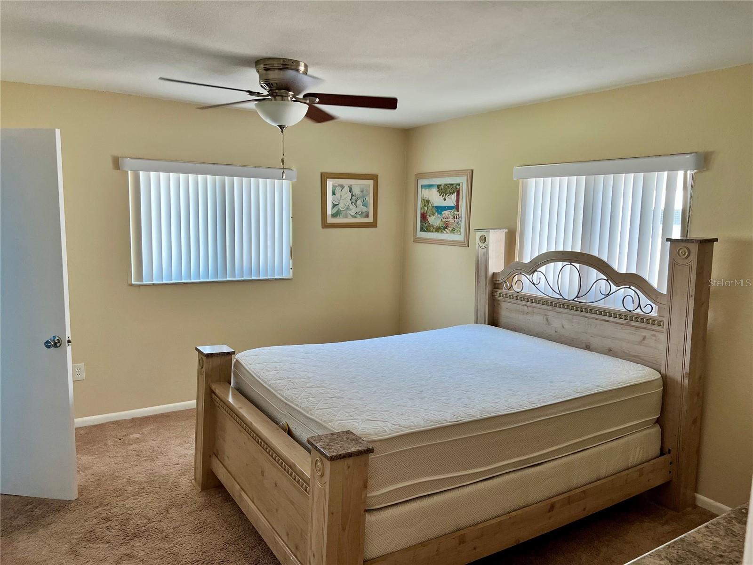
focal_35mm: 26
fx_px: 566
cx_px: 376
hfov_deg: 67.3
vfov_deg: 53.1
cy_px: 282
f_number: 1.5
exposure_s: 1/120
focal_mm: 5.7
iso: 125
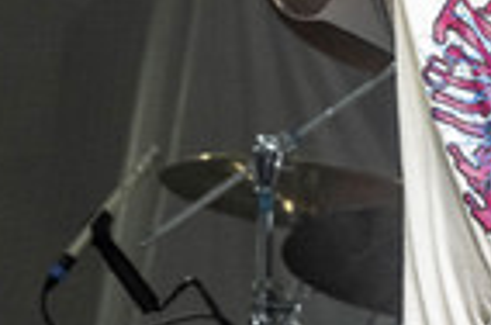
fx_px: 3035
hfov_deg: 9.1
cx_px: 645
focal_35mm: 223
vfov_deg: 6.1
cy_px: 17
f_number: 5.6
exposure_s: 1/400
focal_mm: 70
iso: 2000
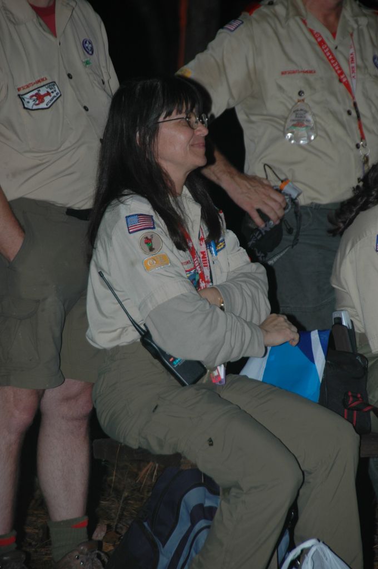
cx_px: 189
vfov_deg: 6.9
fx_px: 4737
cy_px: 284
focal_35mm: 300
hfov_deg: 4.6
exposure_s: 1/60
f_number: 5.6
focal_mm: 200
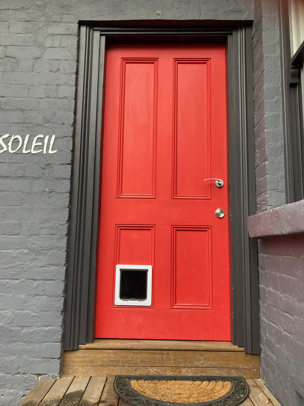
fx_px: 328
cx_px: 152
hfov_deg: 49.7
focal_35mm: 28
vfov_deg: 63.4
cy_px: 203
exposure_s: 1/87
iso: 80
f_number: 1.8
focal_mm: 3.99
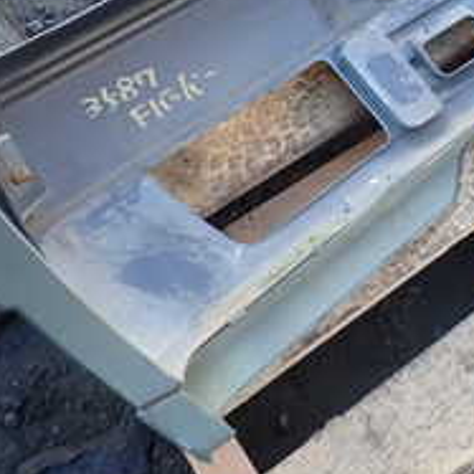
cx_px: 542
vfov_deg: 22.6
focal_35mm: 71
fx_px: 1100
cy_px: -79
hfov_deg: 22.7
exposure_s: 1/80
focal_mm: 4.5
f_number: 2.8
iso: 100
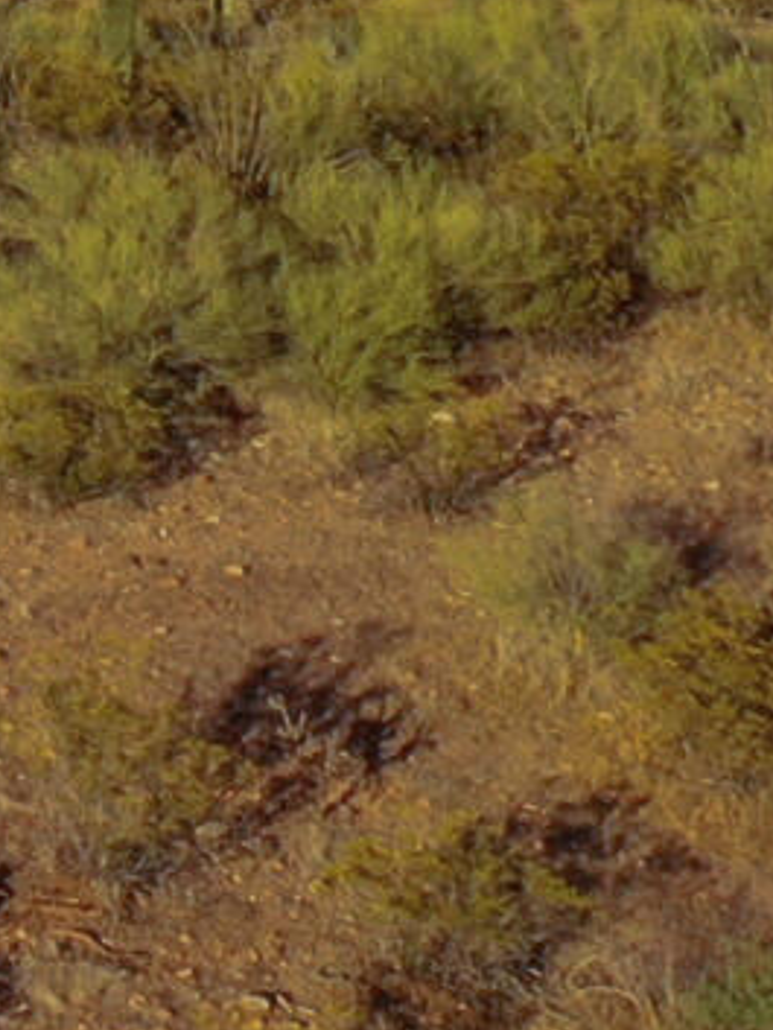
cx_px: -1636
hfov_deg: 6.0
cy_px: -551
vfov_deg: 8.4
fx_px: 6814
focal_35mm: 229
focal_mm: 10.26
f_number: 11
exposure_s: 1/160
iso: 100
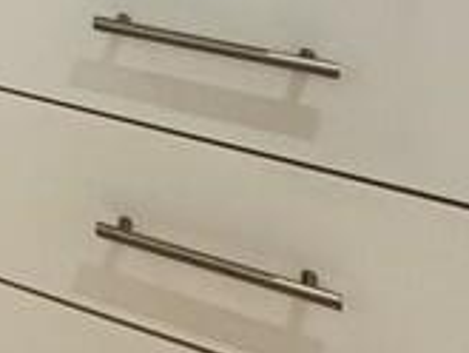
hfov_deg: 15.0
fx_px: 1180
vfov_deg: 13.2
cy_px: -461
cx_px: -622
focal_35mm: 87
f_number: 2.2
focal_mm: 2.22
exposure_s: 1/100
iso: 160
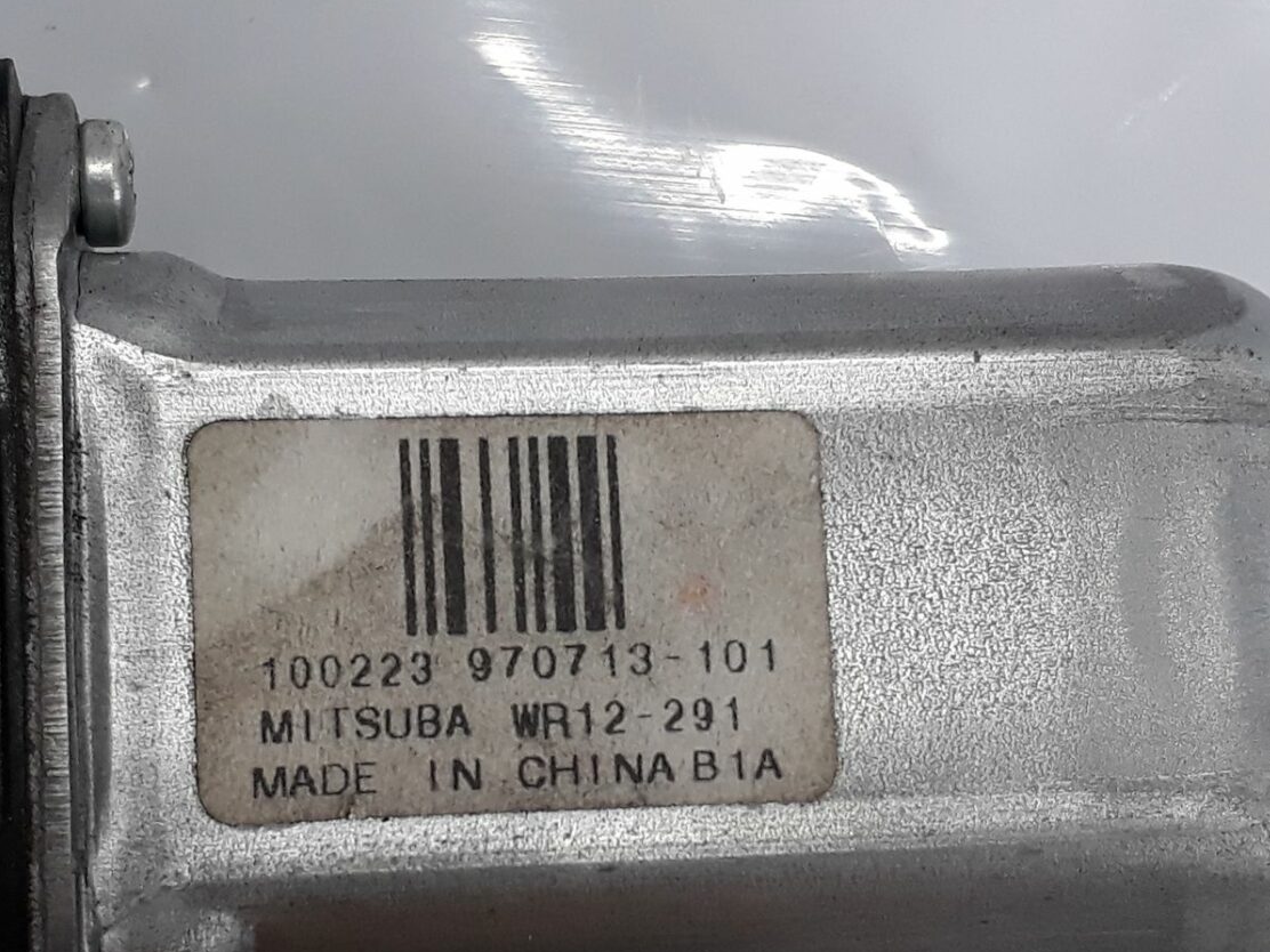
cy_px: 590
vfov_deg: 41.5
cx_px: 542
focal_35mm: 34
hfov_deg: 53.8
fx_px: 1247
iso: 80
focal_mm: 3.6
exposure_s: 1/33
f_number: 1.9
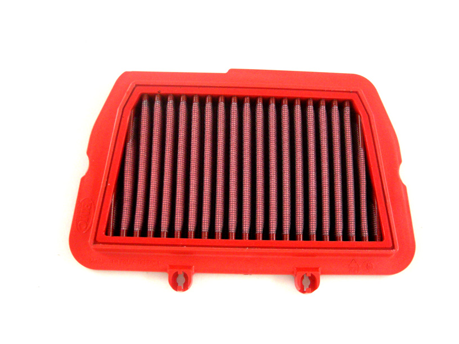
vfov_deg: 40.7
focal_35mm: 35
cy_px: 172
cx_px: 230
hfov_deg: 52.6
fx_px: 464
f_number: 2.8
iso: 337
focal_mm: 5.7
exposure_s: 1/57
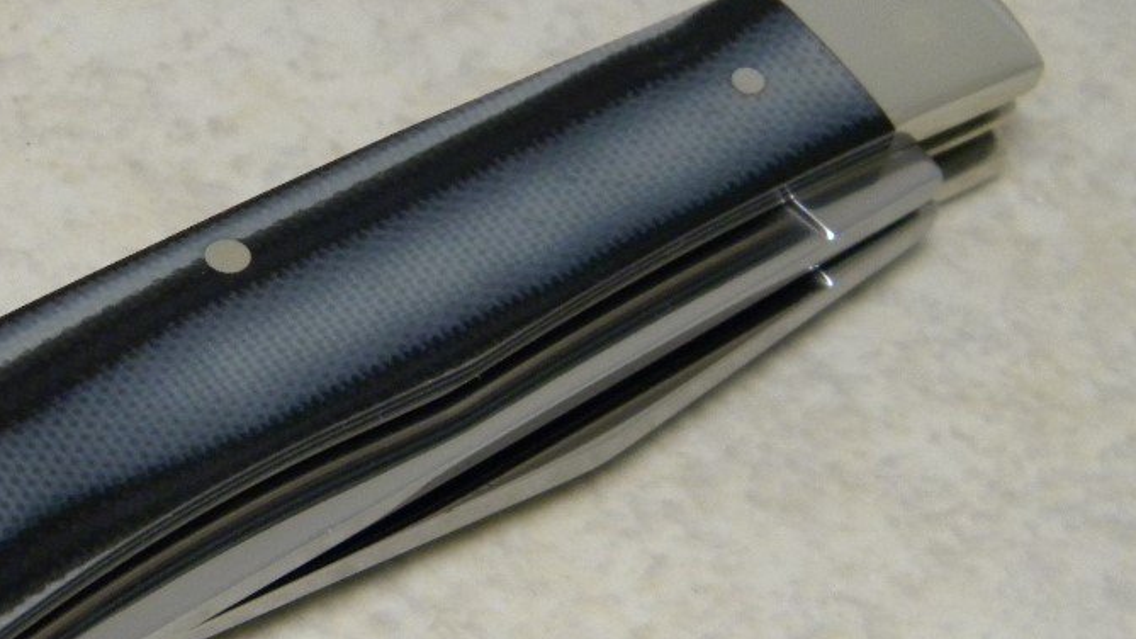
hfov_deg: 12.6
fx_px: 5150
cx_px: 331
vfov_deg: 7.1
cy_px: 352
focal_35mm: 171
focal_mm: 19
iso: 400
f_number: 4.7
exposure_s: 1/14.3
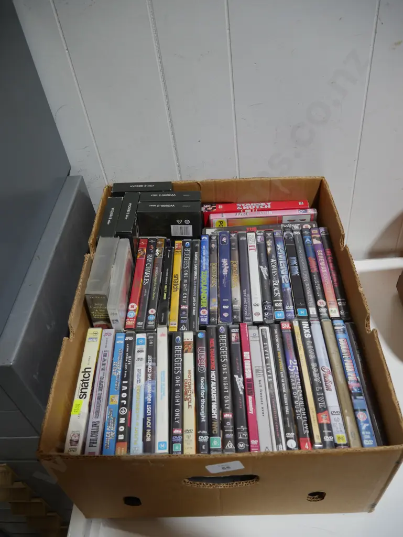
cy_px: 268
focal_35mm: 28
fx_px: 434
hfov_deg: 49.8
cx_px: 202
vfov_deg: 63.4
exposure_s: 1/125
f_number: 3.5
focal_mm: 14
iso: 200
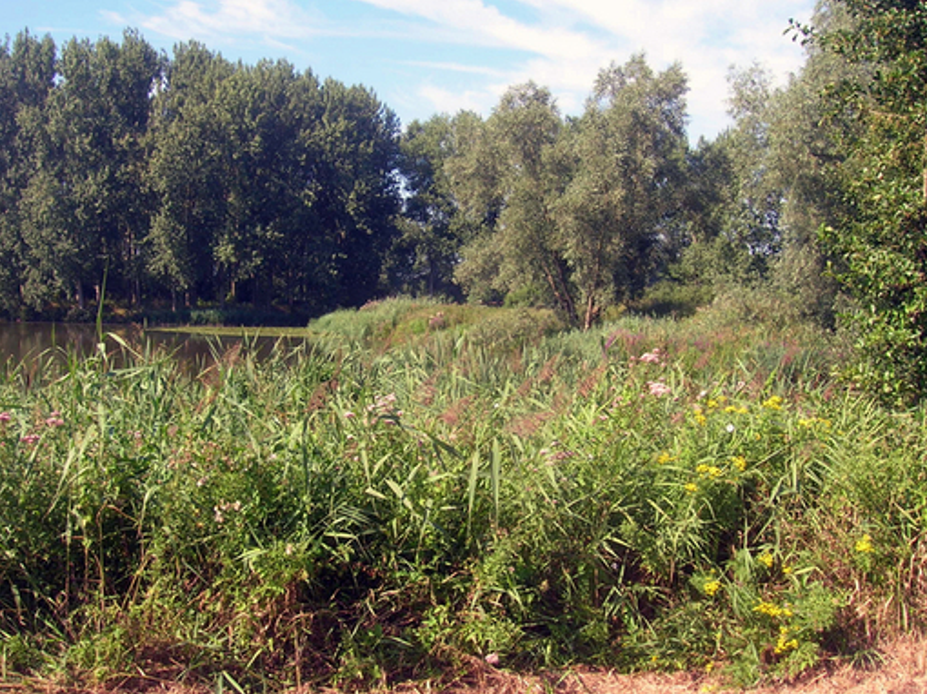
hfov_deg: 46.8
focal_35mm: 40
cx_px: 462
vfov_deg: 35.9
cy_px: 357
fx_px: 1071
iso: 50
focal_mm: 5.7
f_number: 4.9
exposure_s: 1/151
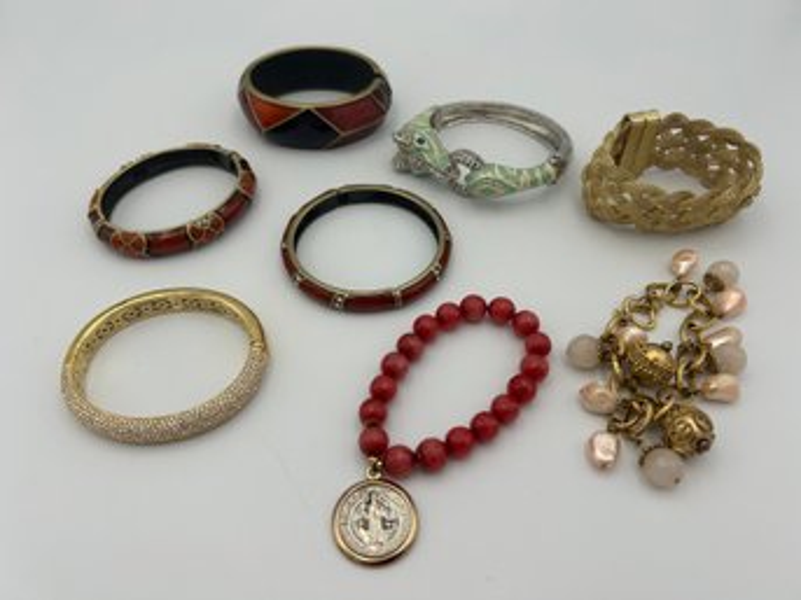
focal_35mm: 26
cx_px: 400
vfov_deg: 53.0
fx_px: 601
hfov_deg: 67.3
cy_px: 300
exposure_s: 1/1869
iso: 50
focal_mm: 5.7
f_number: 1.5
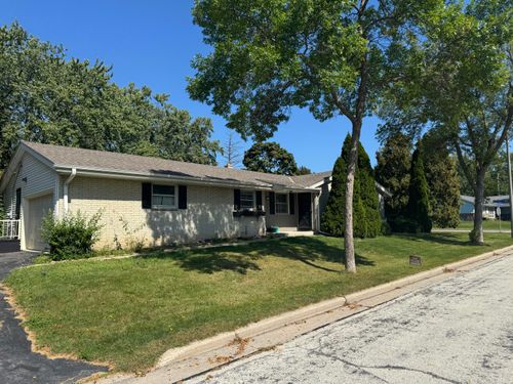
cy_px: 192
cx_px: 256
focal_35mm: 24
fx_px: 356
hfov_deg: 71.6
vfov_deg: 56.8
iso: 80
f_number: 1.78
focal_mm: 6.76
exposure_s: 1/4310
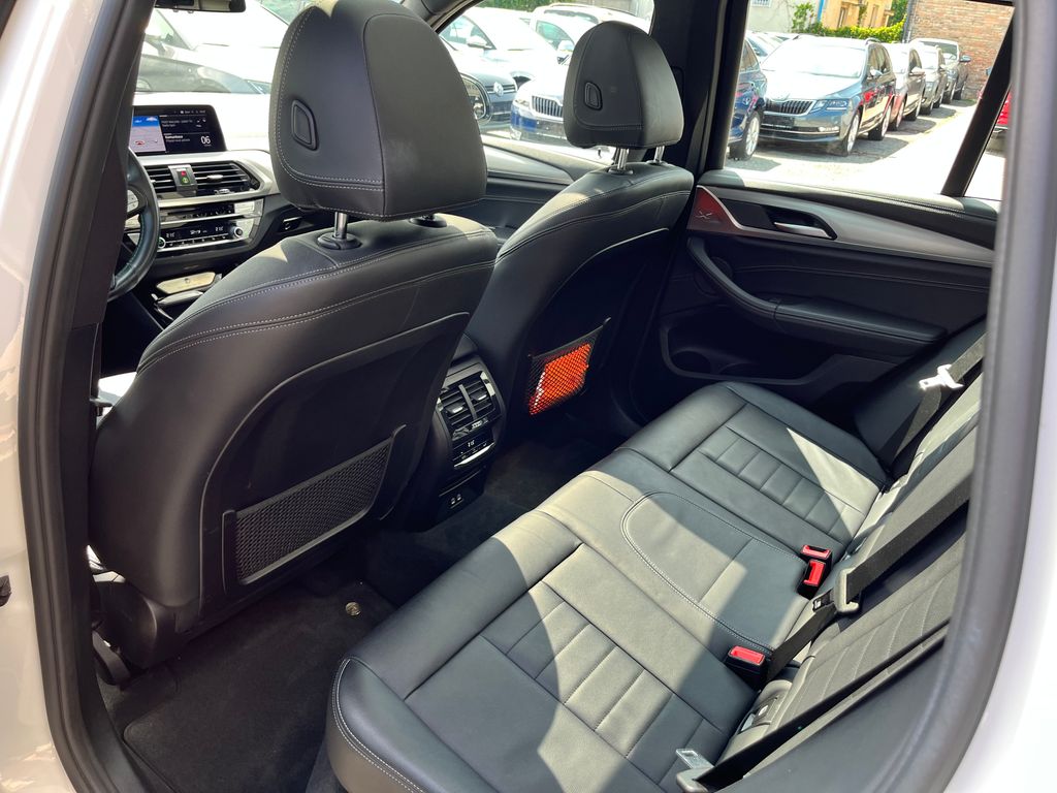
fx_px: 794
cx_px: 528
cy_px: 396
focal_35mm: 26
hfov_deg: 67.3
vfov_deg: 53.1
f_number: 1.6
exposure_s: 1/100
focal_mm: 5.1
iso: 40
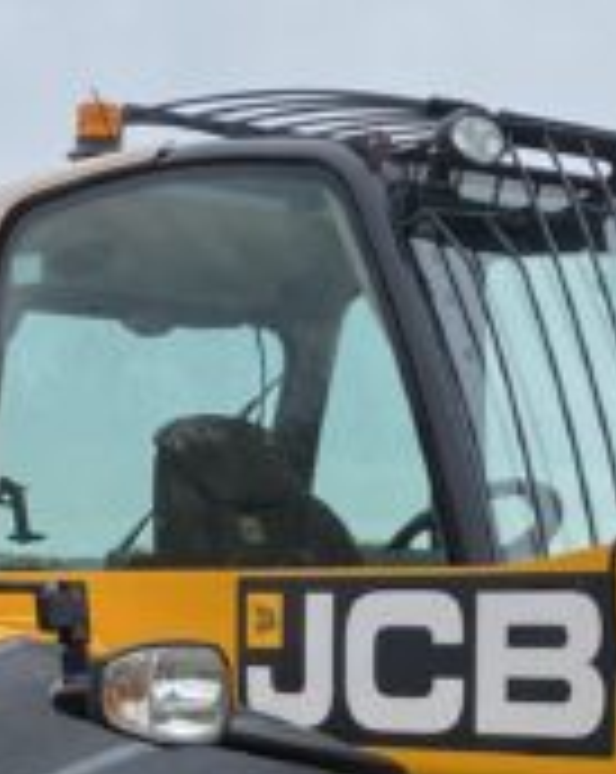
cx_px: 463
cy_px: 1051
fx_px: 2879
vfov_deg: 14.5
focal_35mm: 126
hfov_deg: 12.2
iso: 32
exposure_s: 1/654
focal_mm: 4.25
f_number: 1.8
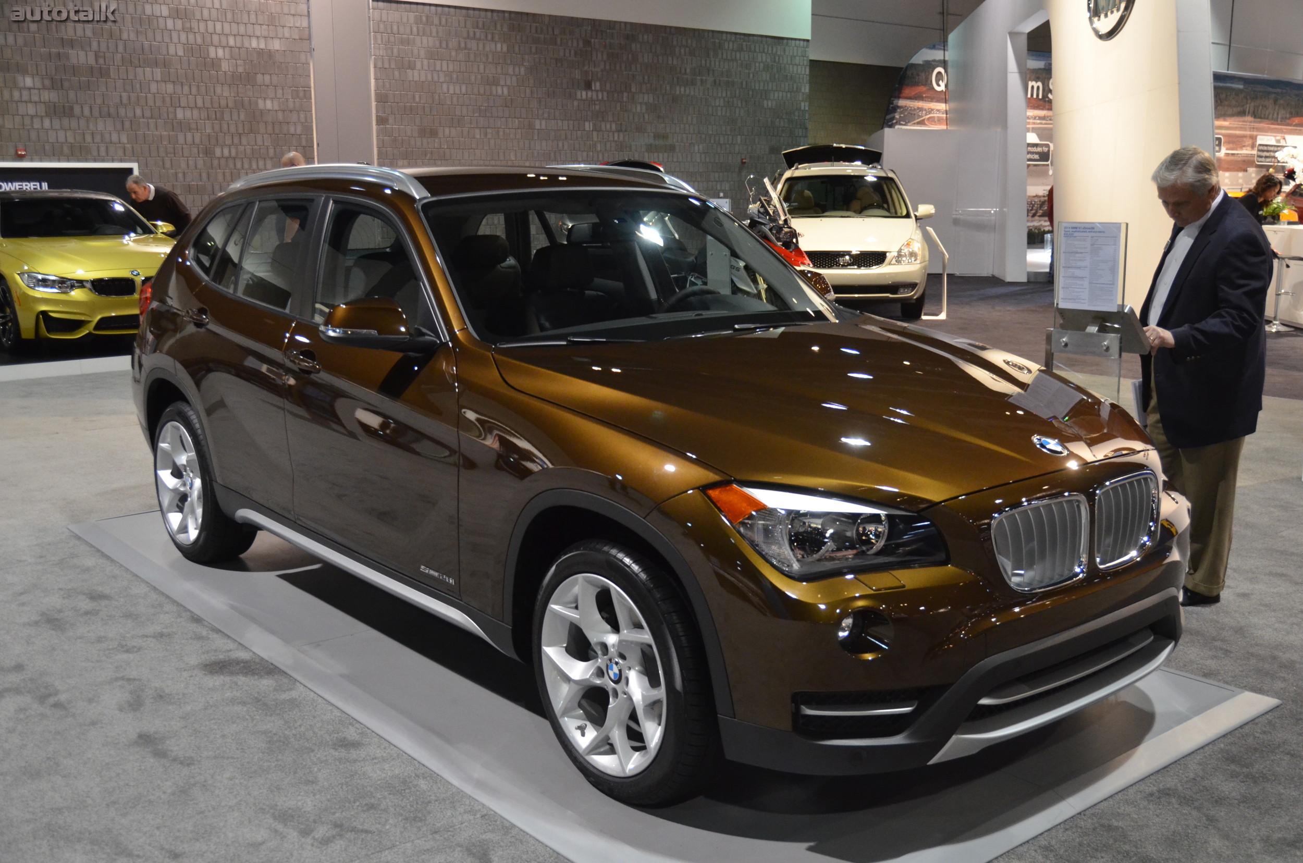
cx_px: 652
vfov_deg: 36.7
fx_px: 1300
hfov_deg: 53.2
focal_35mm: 36
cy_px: 432
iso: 1600
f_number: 3.8
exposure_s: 1/80
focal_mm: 24
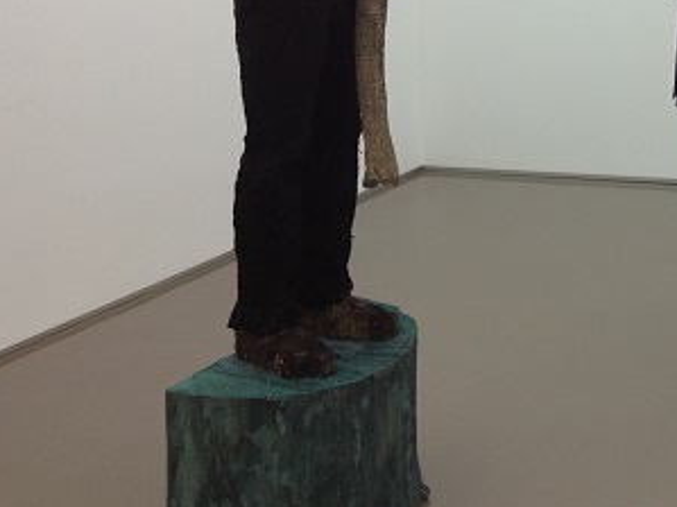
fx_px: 1466
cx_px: 663
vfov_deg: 19.1
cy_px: 9
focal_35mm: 75
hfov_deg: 24.9
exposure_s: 1/20
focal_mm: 4.28
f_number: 2.4
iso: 50
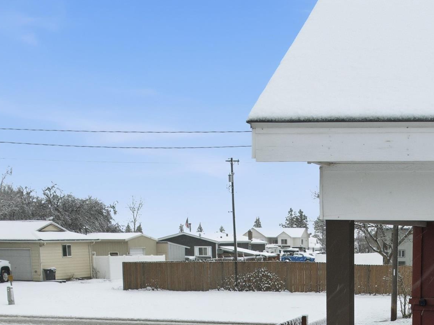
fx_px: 802
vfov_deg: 20.7
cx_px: 365
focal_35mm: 64
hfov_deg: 29.4
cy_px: 432
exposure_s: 1/800
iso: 100
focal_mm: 12.3
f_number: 2.8
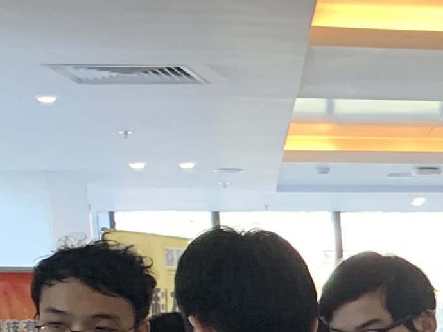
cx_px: 1127
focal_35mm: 152
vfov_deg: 9.3
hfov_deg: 10.7
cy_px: 574
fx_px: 1945
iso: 80
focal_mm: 4.25
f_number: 1.8
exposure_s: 1/50
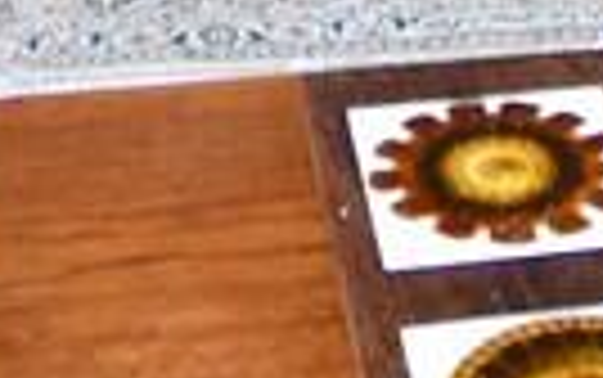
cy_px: -925
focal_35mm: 117
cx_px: 454
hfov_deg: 17.7
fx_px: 1924
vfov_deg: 8.4
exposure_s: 1/15
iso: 110
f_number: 4.5
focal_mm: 10
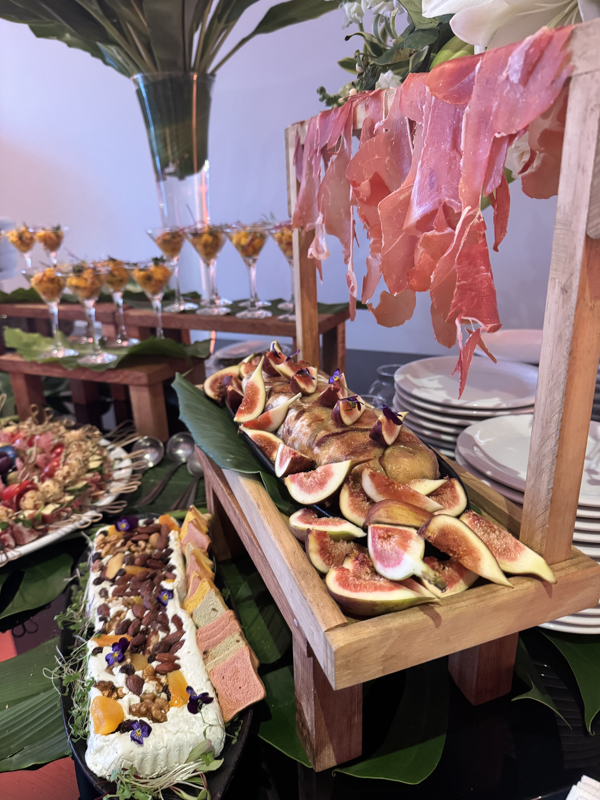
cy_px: 400
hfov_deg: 56.8
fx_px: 555
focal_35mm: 24
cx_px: 300
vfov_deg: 71.6
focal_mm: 6.76
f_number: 1.78
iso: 800
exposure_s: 1/60
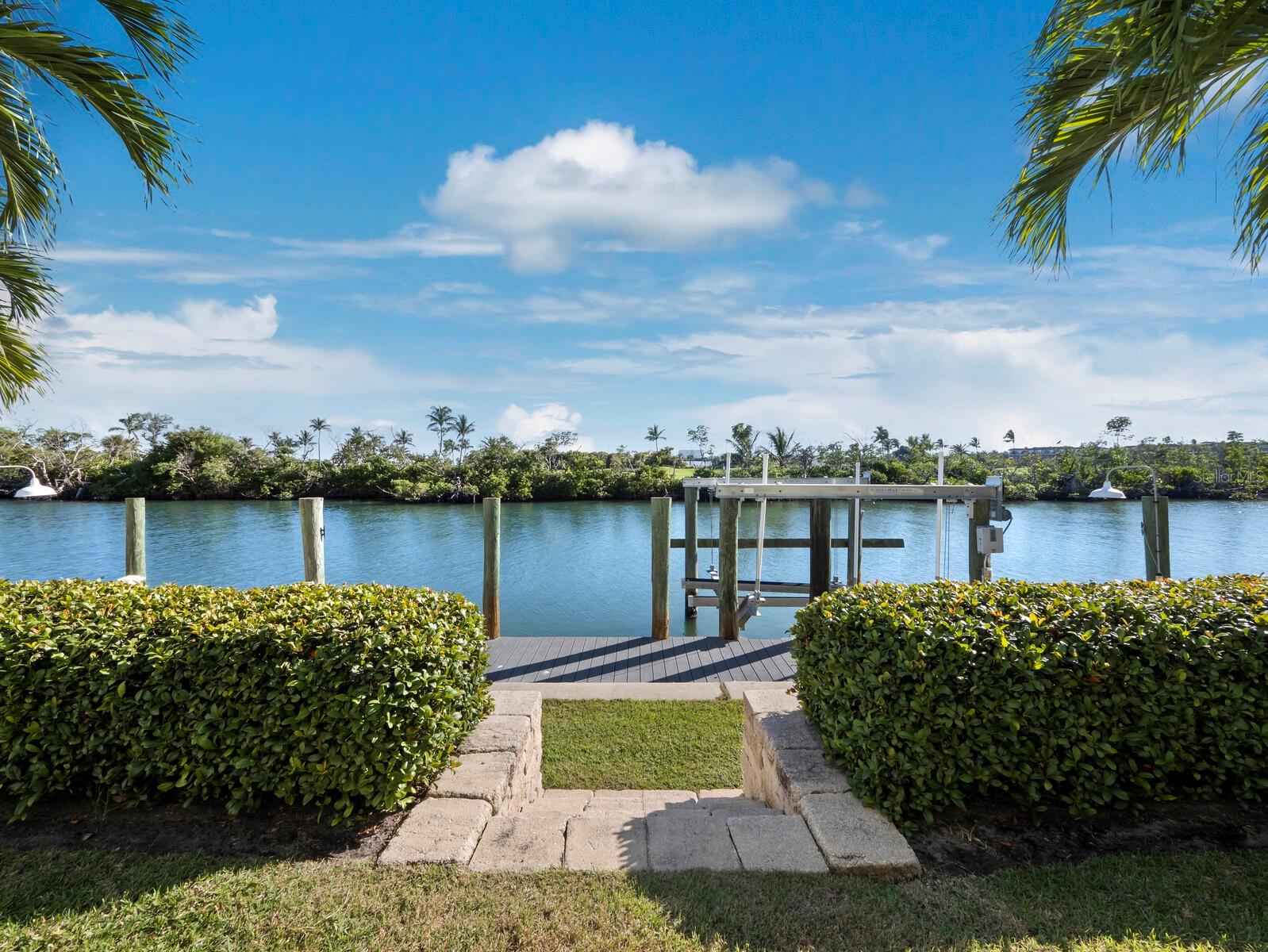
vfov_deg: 85.7
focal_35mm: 14
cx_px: 634
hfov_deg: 102.0
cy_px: 476
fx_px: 513
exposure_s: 1/125
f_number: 11
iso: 250
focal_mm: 7
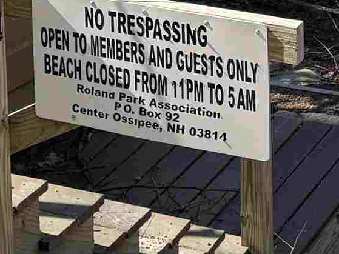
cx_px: 322
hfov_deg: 14.7
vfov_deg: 10.4
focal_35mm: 132
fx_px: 1292
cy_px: -245
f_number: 1.78
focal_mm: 6.76
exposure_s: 1/1059
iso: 80
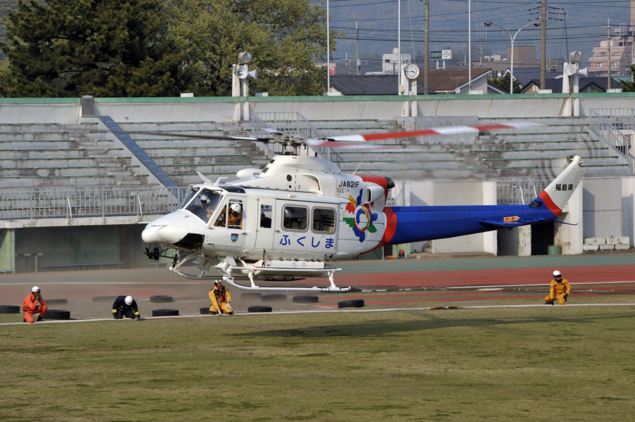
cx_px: 318
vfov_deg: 8.1
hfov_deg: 12.1
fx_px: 2996
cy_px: 211
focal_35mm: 170
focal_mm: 170
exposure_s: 1/180
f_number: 19
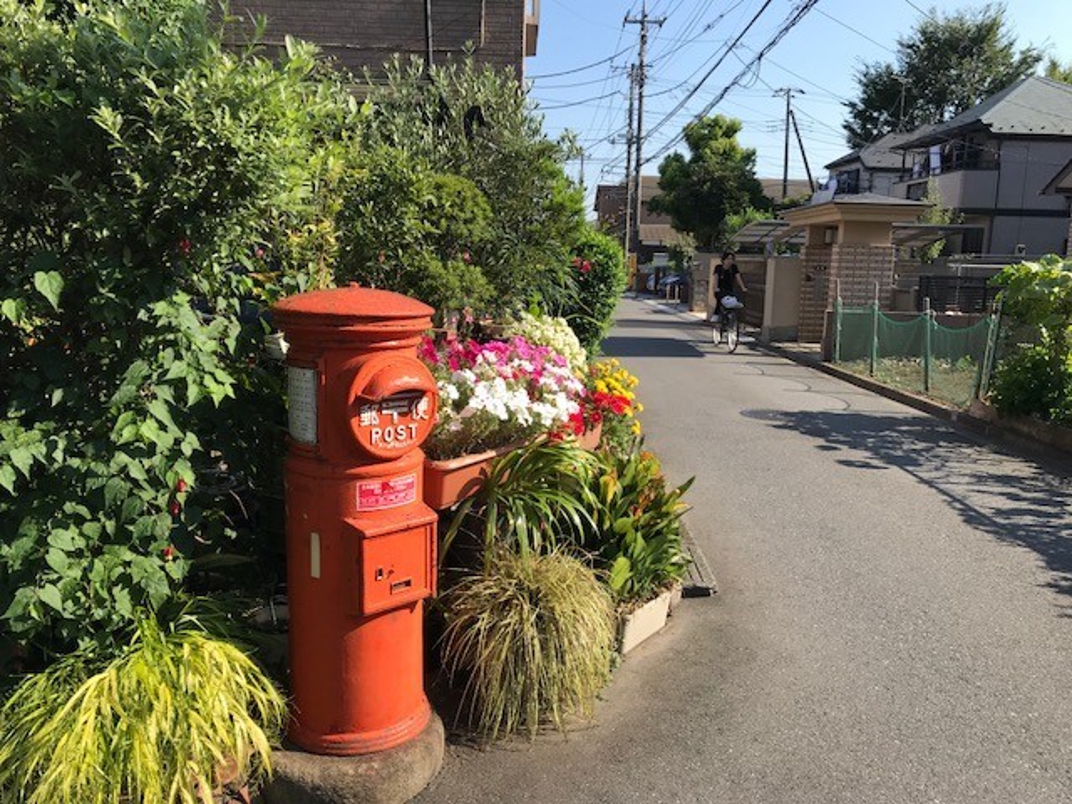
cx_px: 536
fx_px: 867
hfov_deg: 63.4
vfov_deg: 49.7
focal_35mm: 28
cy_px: 402
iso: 20
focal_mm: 3.99
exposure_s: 1/1212
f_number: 1.8
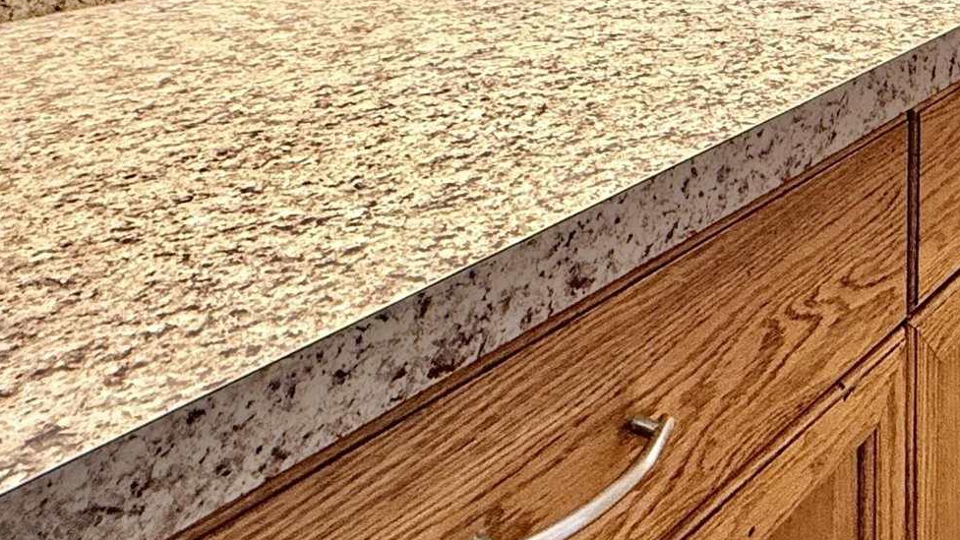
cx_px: 800
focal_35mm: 48
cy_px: -246
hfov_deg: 40.7
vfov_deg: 21.4
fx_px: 1222
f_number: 2.2
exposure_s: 1/120
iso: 320
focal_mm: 2.22
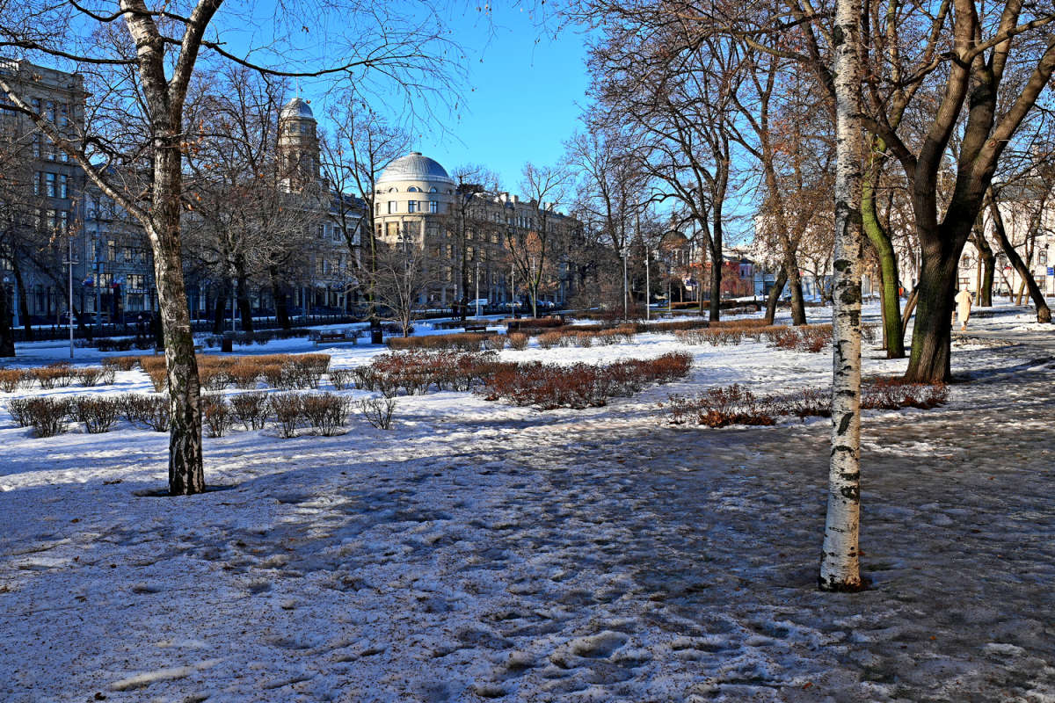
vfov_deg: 38.4
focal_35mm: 34
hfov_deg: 55.1
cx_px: 528
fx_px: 1011
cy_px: 352
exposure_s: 1/125
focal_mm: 23
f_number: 5.6
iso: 100
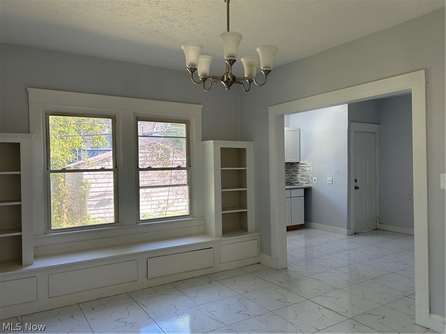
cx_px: 223
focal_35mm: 26
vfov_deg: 53.1
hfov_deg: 67.3
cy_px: 167
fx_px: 335
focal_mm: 5.7
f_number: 1.5
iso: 64
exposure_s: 1/164
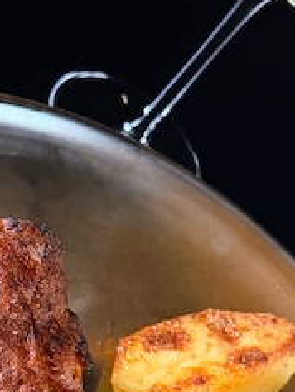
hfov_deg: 18.2
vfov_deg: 23.6
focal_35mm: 81
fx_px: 920
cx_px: 94
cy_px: 334
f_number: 1.78
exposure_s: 1/40
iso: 1000
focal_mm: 6.76
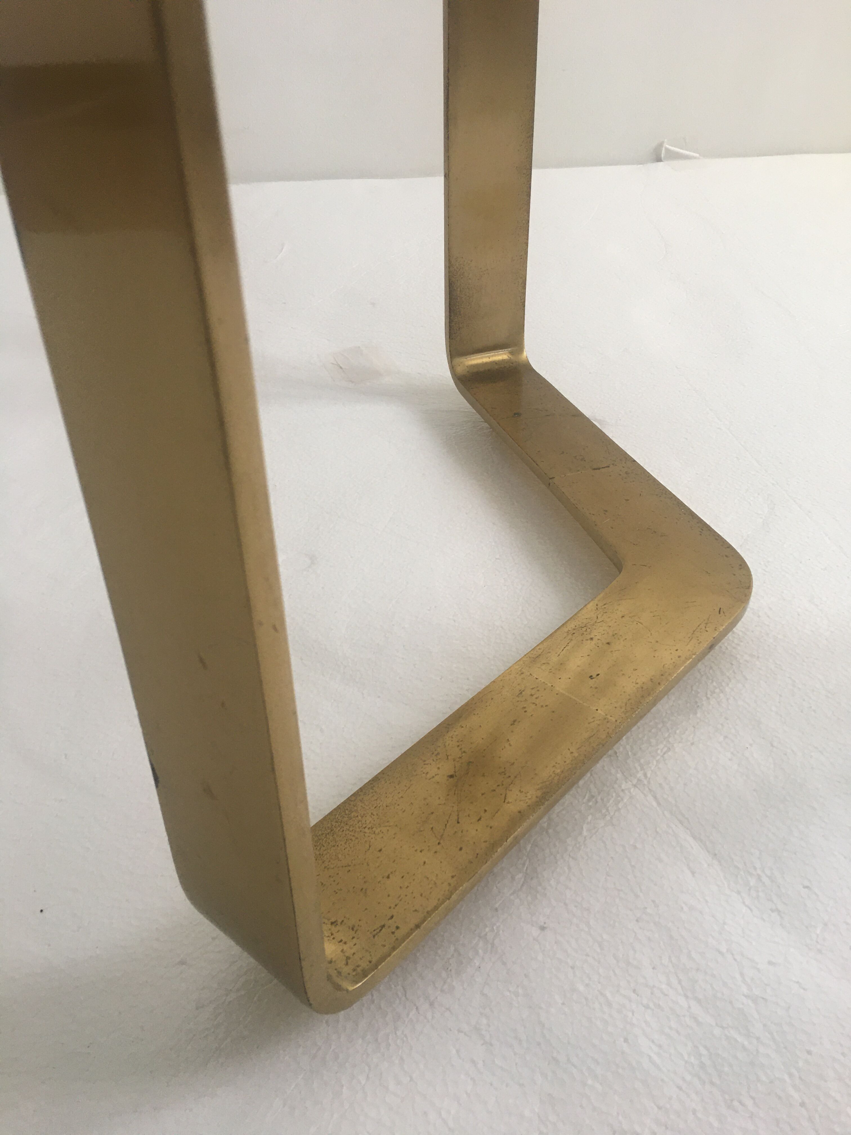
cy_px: 568
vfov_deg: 61.7
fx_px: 951
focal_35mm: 29
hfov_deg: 48.2
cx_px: 426
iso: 40
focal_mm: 4.15
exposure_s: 1/33
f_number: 2.2
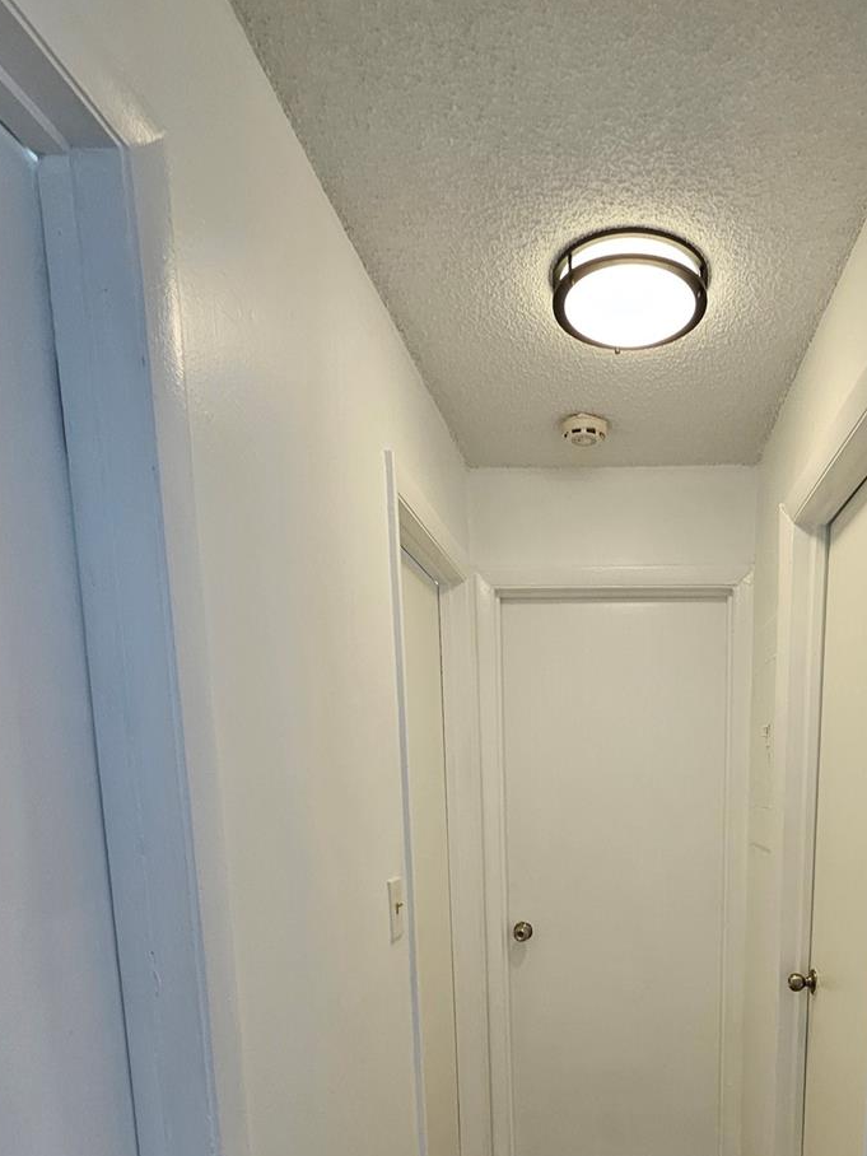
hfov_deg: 58.9
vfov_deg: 69.6
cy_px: 910
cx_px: 612
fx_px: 735
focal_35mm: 22
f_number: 2.2
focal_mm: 1.74
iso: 64
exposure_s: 1/60
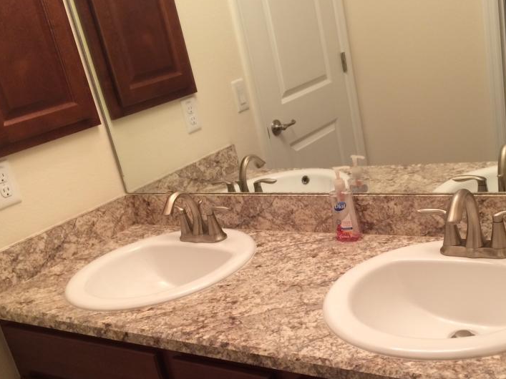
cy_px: 247
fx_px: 614
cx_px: 306
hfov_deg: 44.5
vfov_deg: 34.1
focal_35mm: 42
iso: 100
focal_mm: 4.15
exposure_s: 1/30
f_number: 2.2
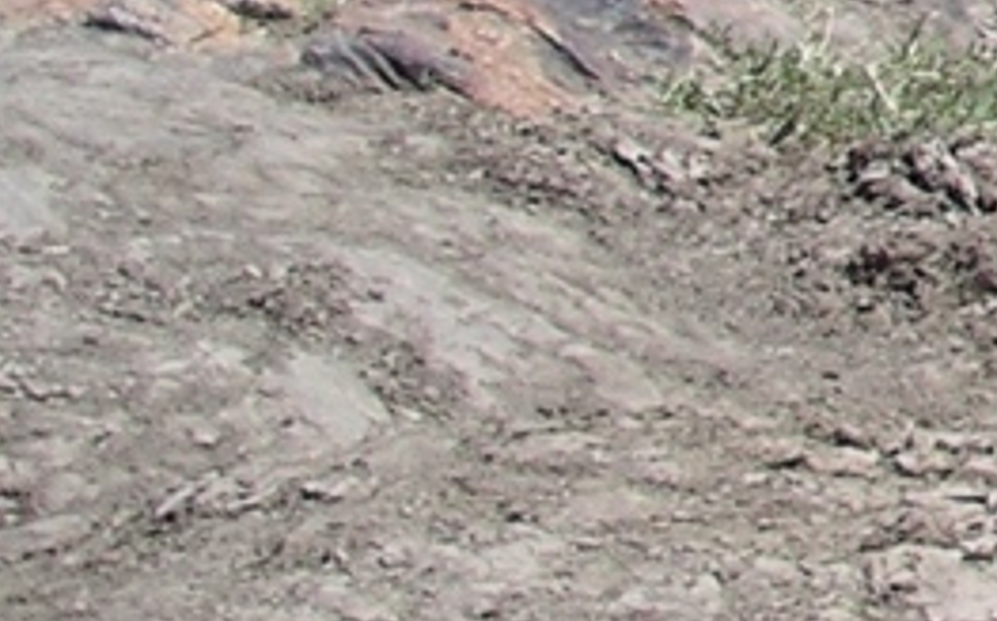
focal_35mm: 239
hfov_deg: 7.8
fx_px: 6490
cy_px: -977
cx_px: 2858
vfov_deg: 5.3
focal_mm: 7.8
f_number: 2.8
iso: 64
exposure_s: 1/1250
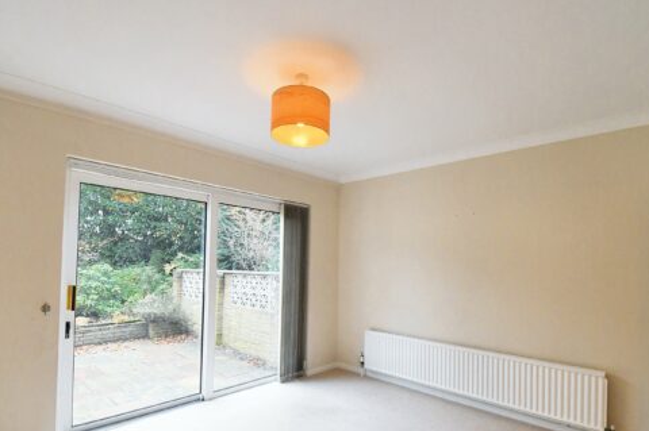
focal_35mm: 18
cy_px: 257
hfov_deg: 90.1
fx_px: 324
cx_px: 323
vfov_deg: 66.7
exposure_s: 1/40
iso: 1600
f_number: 10
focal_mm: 10
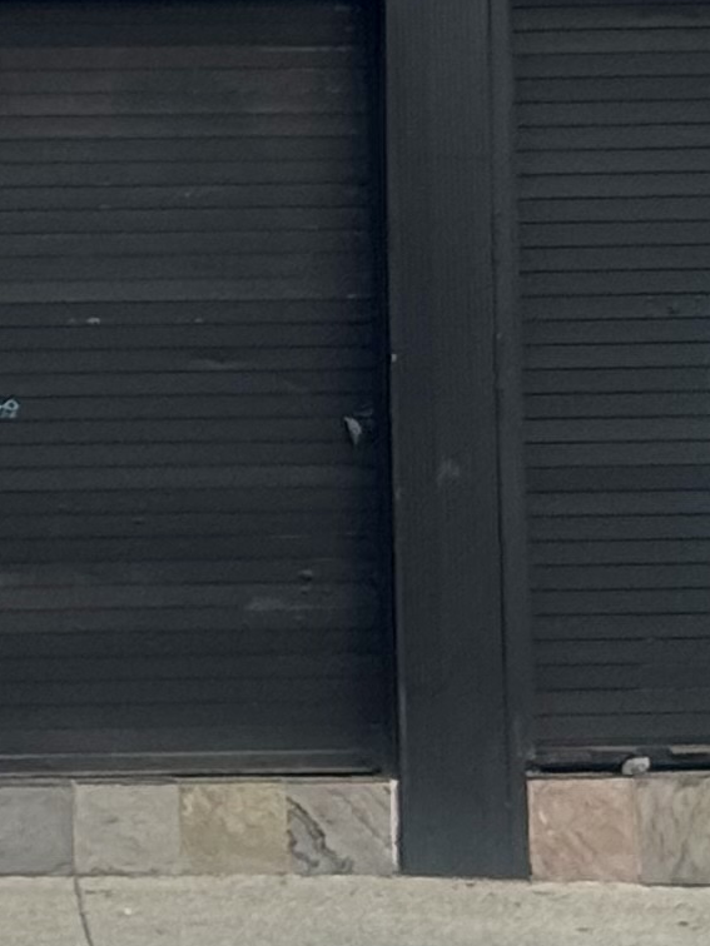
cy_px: -827
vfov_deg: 7.5
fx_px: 7001
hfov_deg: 5.8
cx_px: -299
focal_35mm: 256
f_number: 1.78
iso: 64
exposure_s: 1/1770
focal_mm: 6.76
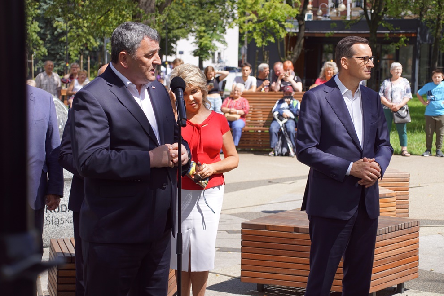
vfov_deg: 15.0
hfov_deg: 22.4
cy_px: 148
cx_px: 224
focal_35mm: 91
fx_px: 1122
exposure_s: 1/250
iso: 100
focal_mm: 60
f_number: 5.6
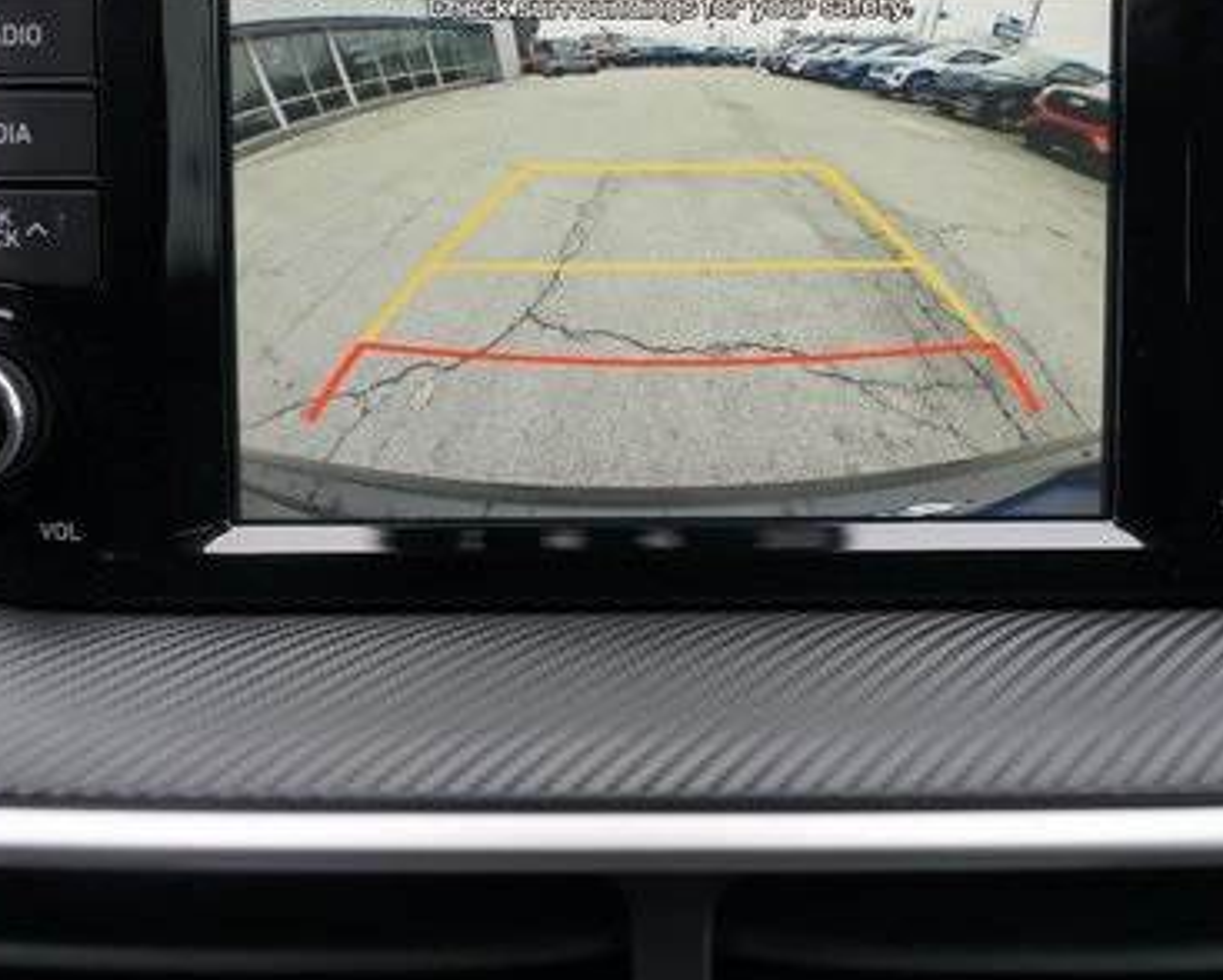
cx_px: 593
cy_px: 375
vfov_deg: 28.0
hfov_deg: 34.7
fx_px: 1956
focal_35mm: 54
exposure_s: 1/60
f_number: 4
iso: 160
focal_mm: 33
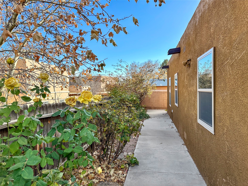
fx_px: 172
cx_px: 124
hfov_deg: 71.6
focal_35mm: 24
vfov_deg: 56.8
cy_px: 93
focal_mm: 6.9
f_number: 1.8
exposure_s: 1/1500
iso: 80
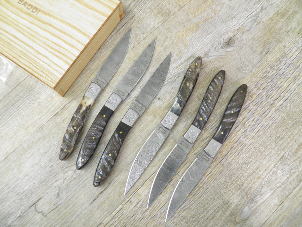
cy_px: 114
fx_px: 262
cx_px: 151
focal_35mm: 30
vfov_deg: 46.8
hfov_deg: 60.0
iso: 200
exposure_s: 1/20
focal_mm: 5.5
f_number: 3
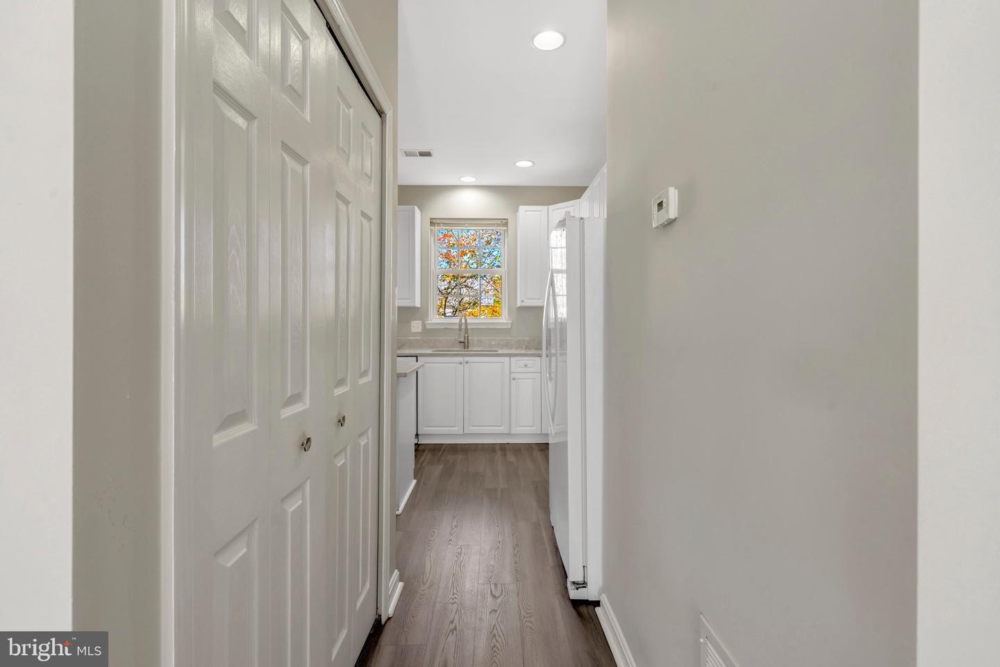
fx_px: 444
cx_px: 500
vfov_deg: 73.7
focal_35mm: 16
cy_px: 334
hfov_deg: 96.7
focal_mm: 16
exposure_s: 1/50
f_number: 8
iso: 1250
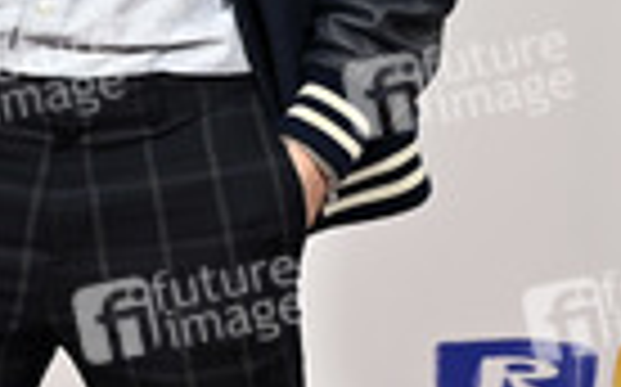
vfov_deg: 5.5
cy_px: -252
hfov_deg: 8.8
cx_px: 70
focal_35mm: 237
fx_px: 4008
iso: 800
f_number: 2.8
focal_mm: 71
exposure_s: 1/250
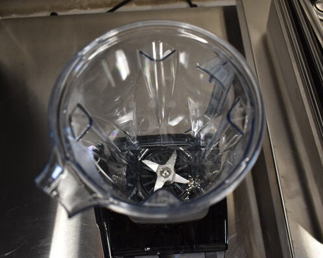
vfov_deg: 47.1
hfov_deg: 57.1
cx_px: 172
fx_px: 296
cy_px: 131
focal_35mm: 31
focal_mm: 18
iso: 560
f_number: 3.5
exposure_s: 1/30
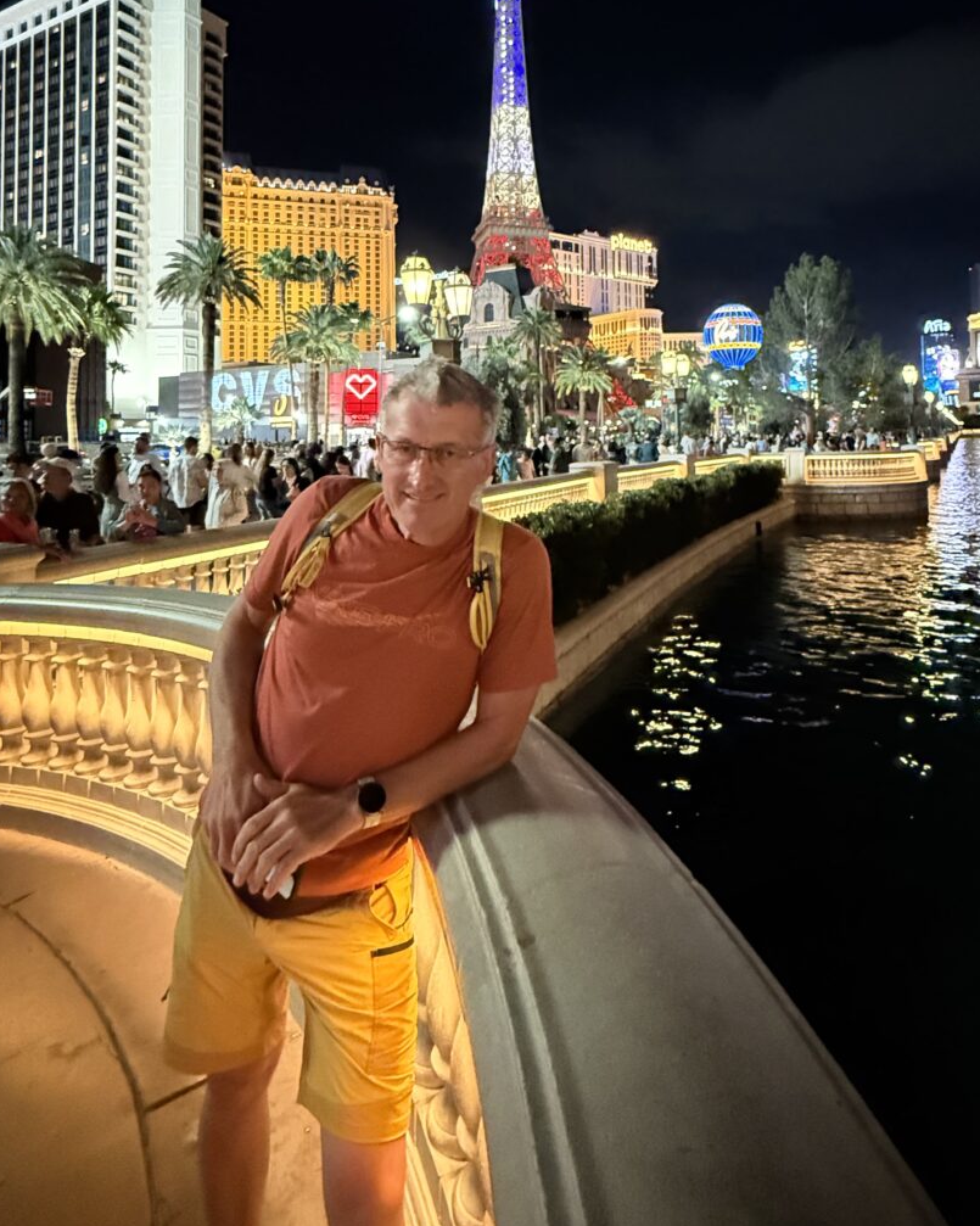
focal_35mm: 21
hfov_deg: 65.4
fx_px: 762
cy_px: 408
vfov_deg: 75.2
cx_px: 520
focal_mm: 2.22
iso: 1600
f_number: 2.2
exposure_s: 1/35
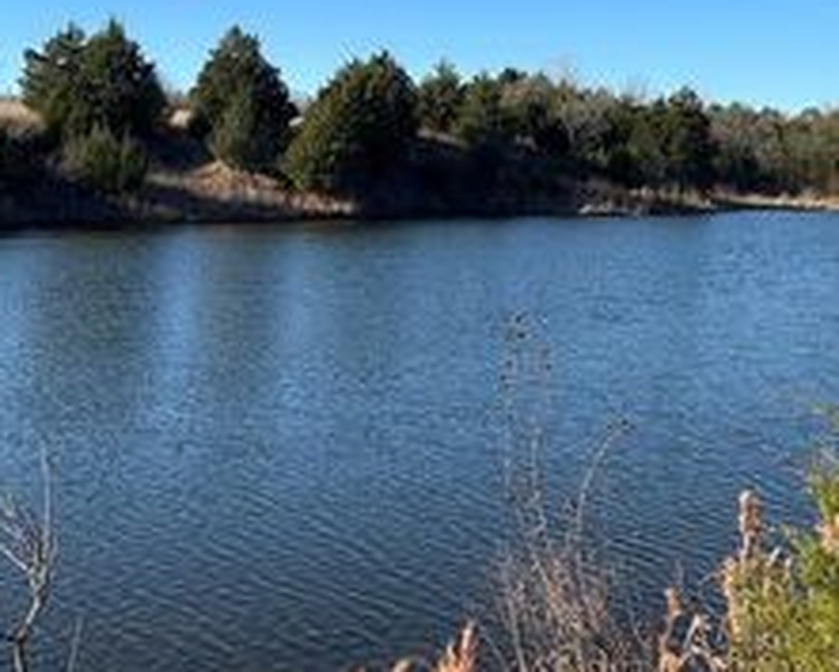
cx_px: 463
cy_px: 203
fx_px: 1317
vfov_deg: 28.4
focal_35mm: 53
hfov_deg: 35.3
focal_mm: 6.86
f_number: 1.78
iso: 80
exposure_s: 1/3356
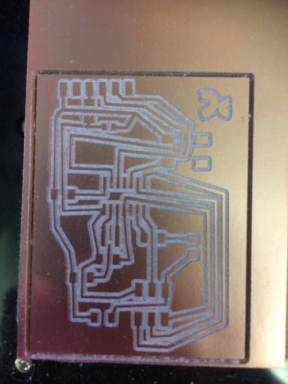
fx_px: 322
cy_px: 192
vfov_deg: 61.7
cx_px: 144
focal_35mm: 29
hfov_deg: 48.2
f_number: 2.2
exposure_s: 1/33
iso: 100
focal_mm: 4.15
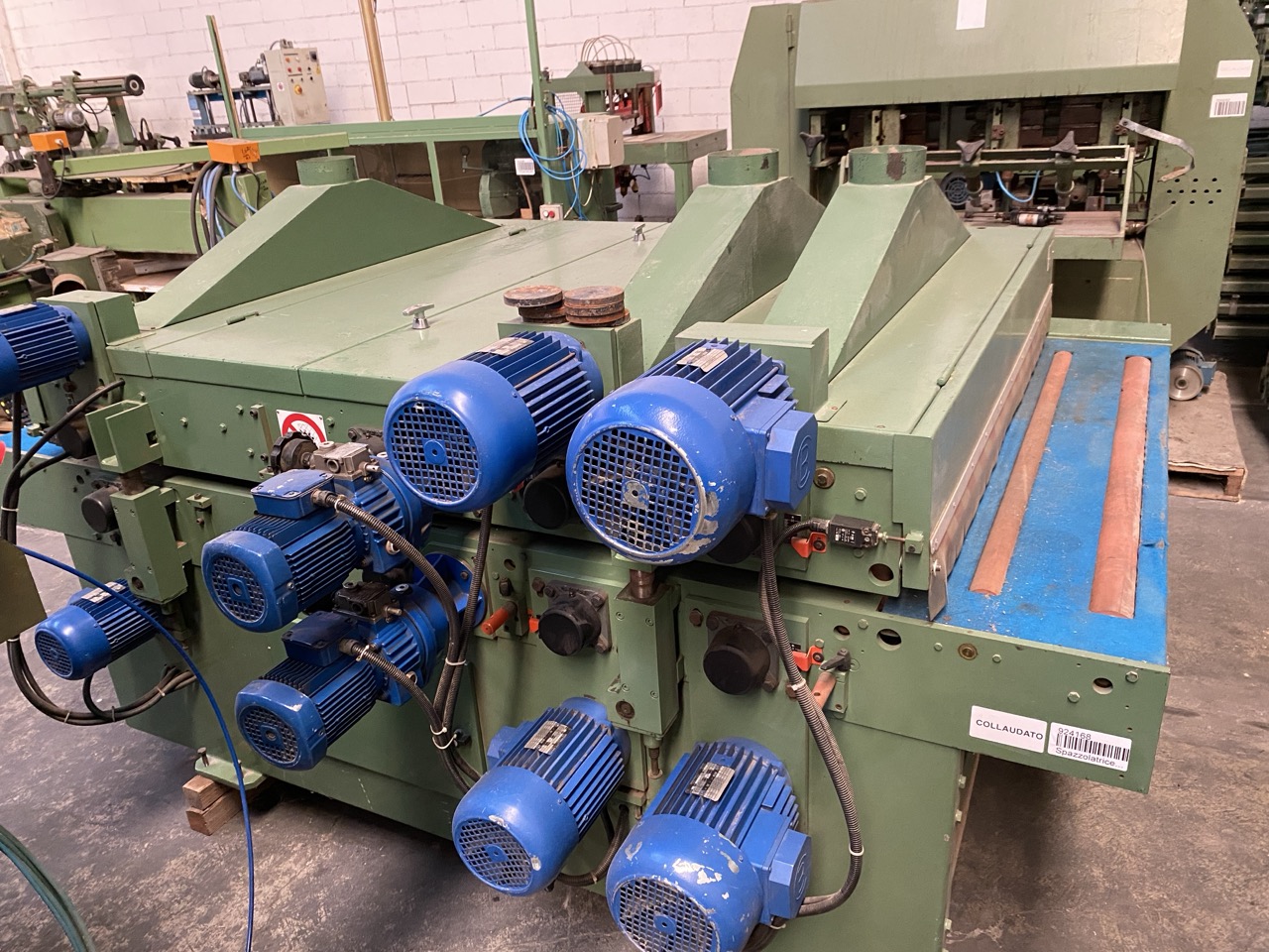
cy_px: 476
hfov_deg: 67.3
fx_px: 953
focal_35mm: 26
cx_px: 634
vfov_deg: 53.1
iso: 500
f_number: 1.8
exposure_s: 1/60
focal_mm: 4.25
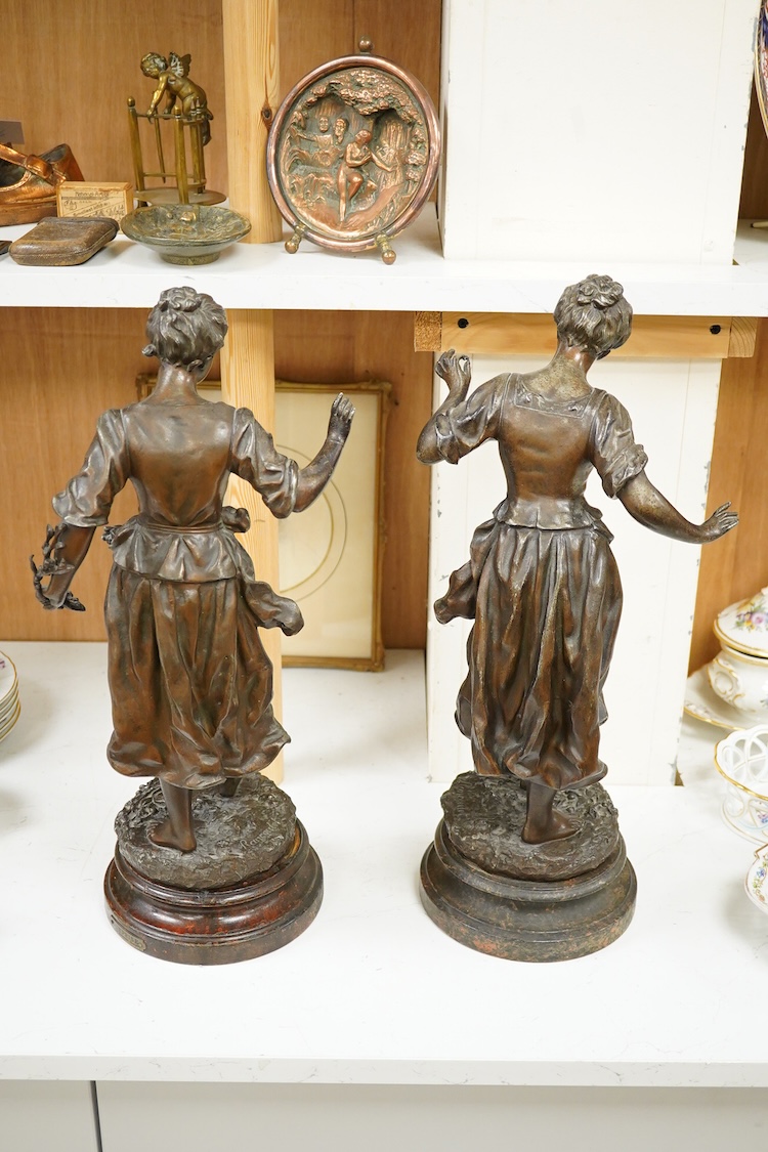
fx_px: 1440
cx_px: 384
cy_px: 576
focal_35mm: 45
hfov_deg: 29.9
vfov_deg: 43.6
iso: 2500
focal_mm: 30
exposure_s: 1/160
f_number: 5
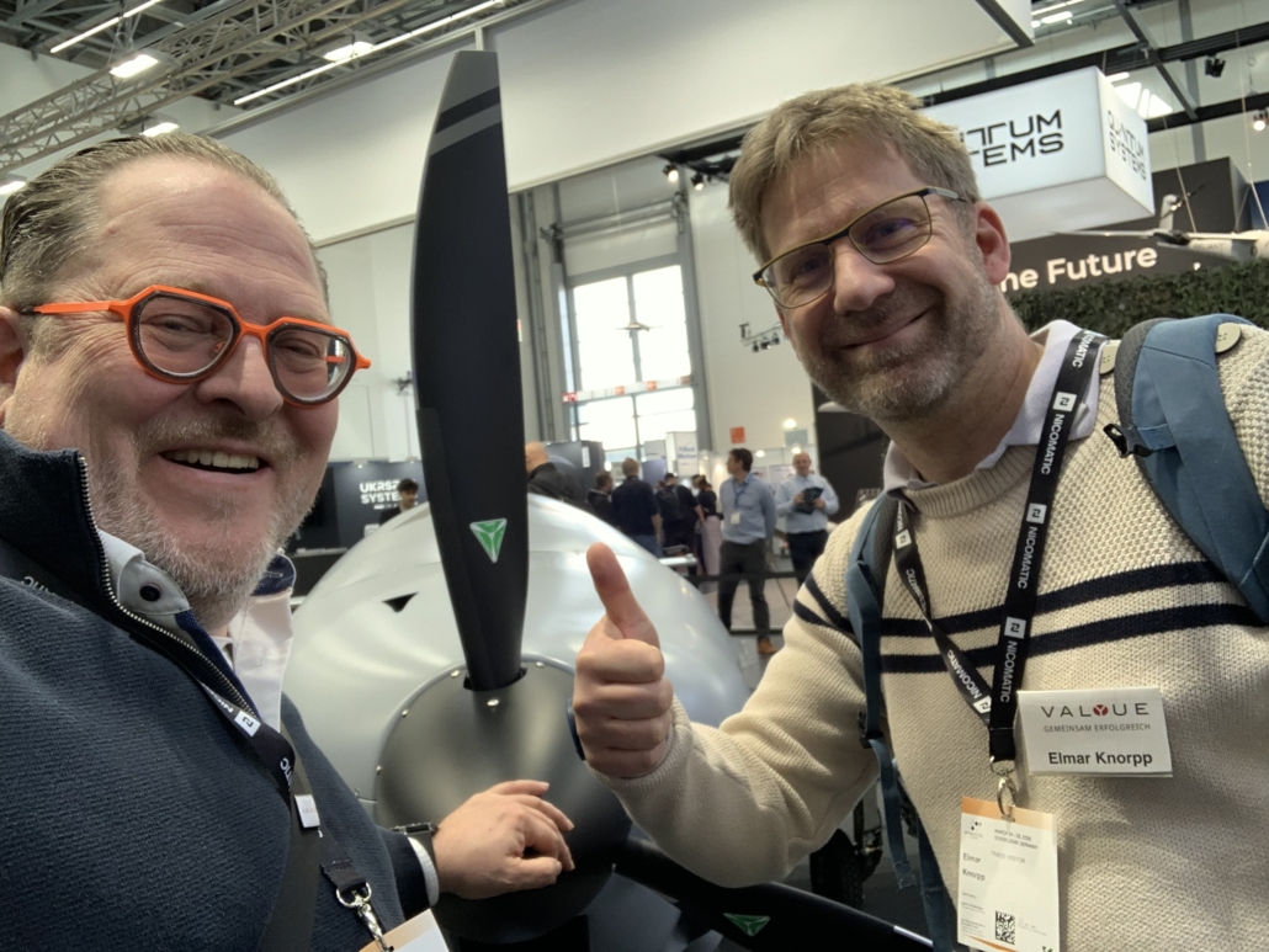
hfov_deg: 56.8
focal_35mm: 32
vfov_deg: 44.2
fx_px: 1173
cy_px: 476
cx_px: 634
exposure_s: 1/50
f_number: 2.2
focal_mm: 2.87
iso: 80
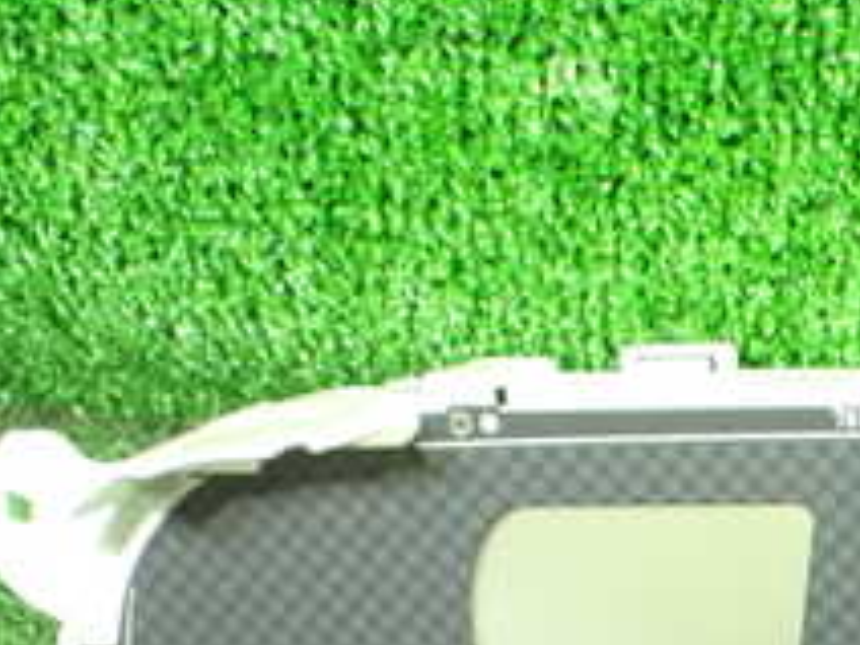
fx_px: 2112
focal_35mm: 85
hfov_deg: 21.1
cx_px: 1079
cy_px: 755
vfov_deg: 16.7
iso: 1600
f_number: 2.3
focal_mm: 5.4
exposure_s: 1/30
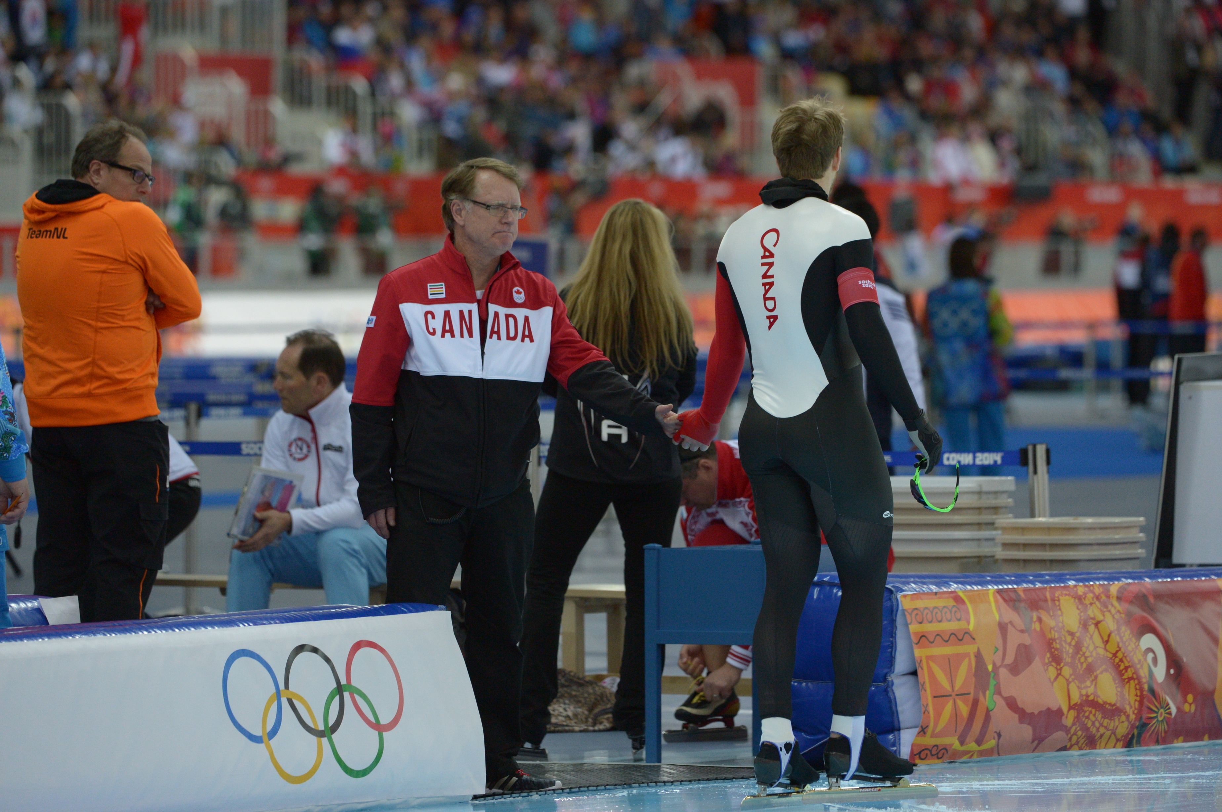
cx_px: 611
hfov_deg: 7.4
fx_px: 9494
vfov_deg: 4.9
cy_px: 406
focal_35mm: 280
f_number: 5.6
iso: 3200
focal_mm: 280
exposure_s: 1/1000
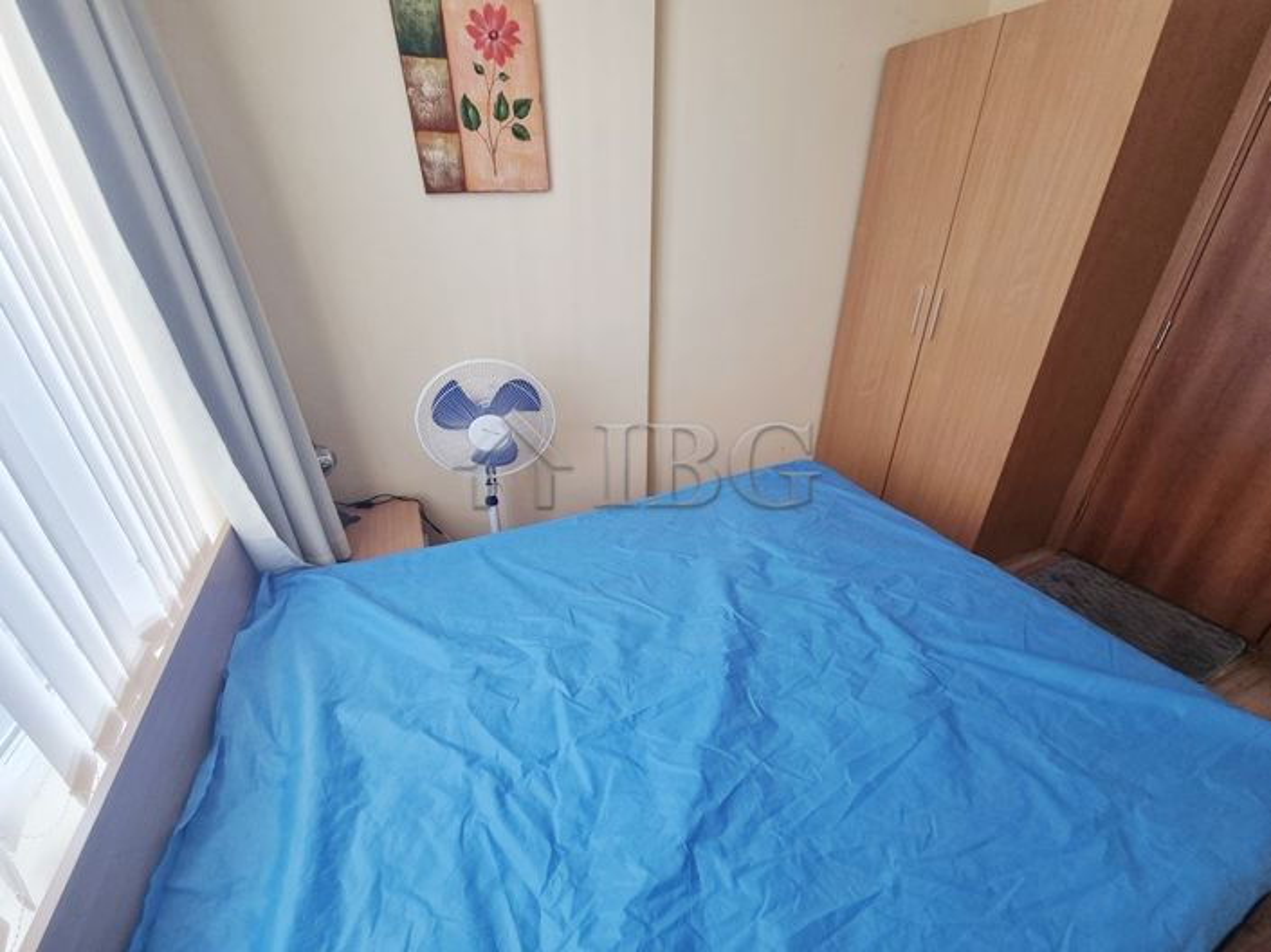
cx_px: 636
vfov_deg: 89.9
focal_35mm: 13
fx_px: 477
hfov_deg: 106.2
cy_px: 476
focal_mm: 2.2
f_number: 2.2
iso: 160
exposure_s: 1/50
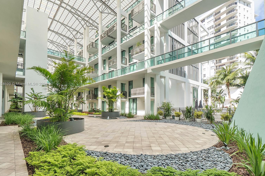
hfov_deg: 96.8
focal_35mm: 16
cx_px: 132
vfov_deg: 73.7
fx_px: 118
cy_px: 84
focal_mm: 10
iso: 200
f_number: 11
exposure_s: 1/125
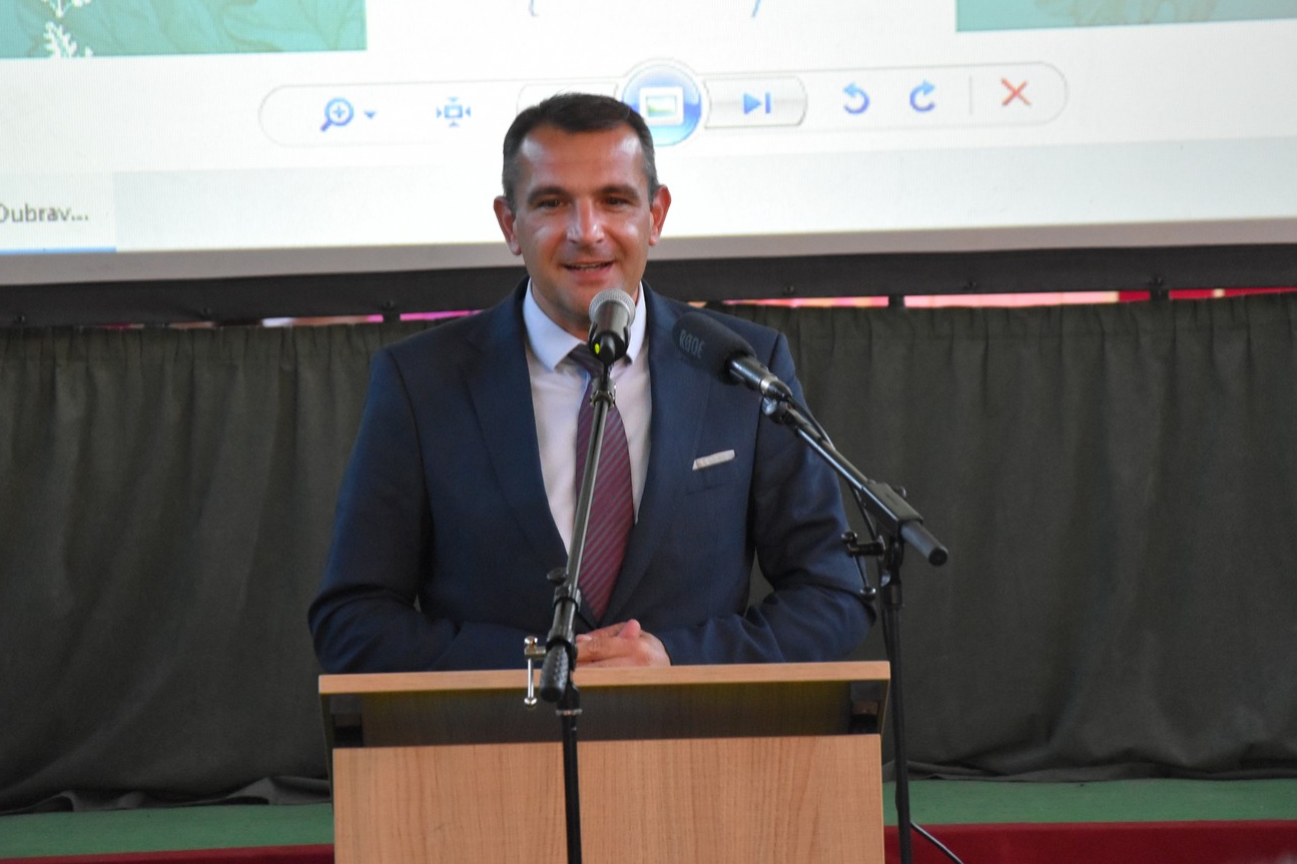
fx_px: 7010
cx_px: 619
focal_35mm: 195
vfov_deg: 7.1
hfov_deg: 10.6
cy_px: 334
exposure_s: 1/100
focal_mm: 105
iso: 3200
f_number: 5.6
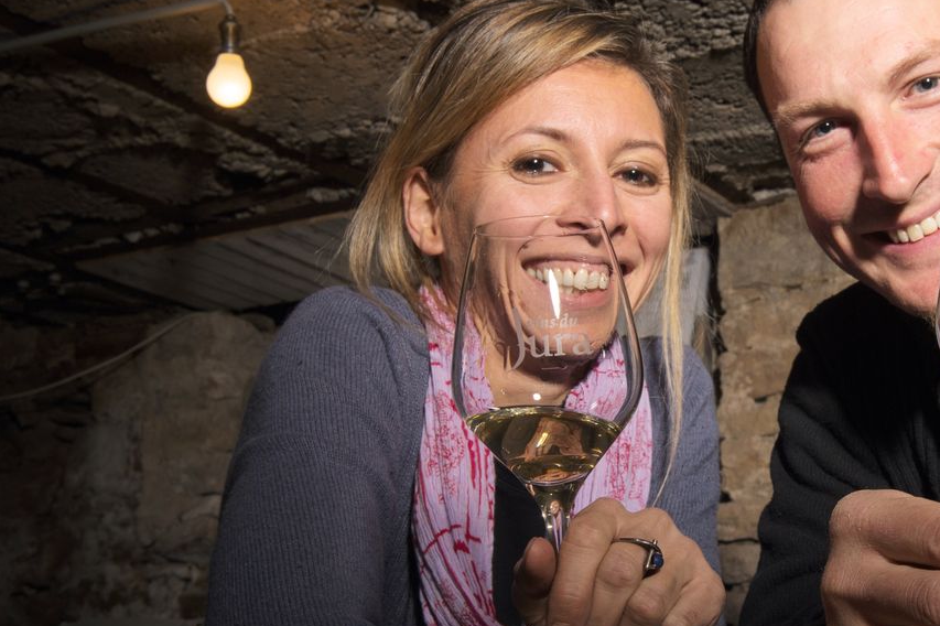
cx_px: 667
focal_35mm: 57
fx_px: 1488
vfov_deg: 23.8
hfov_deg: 34.5
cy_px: 335
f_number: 16
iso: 400
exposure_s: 1/250
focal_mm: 38
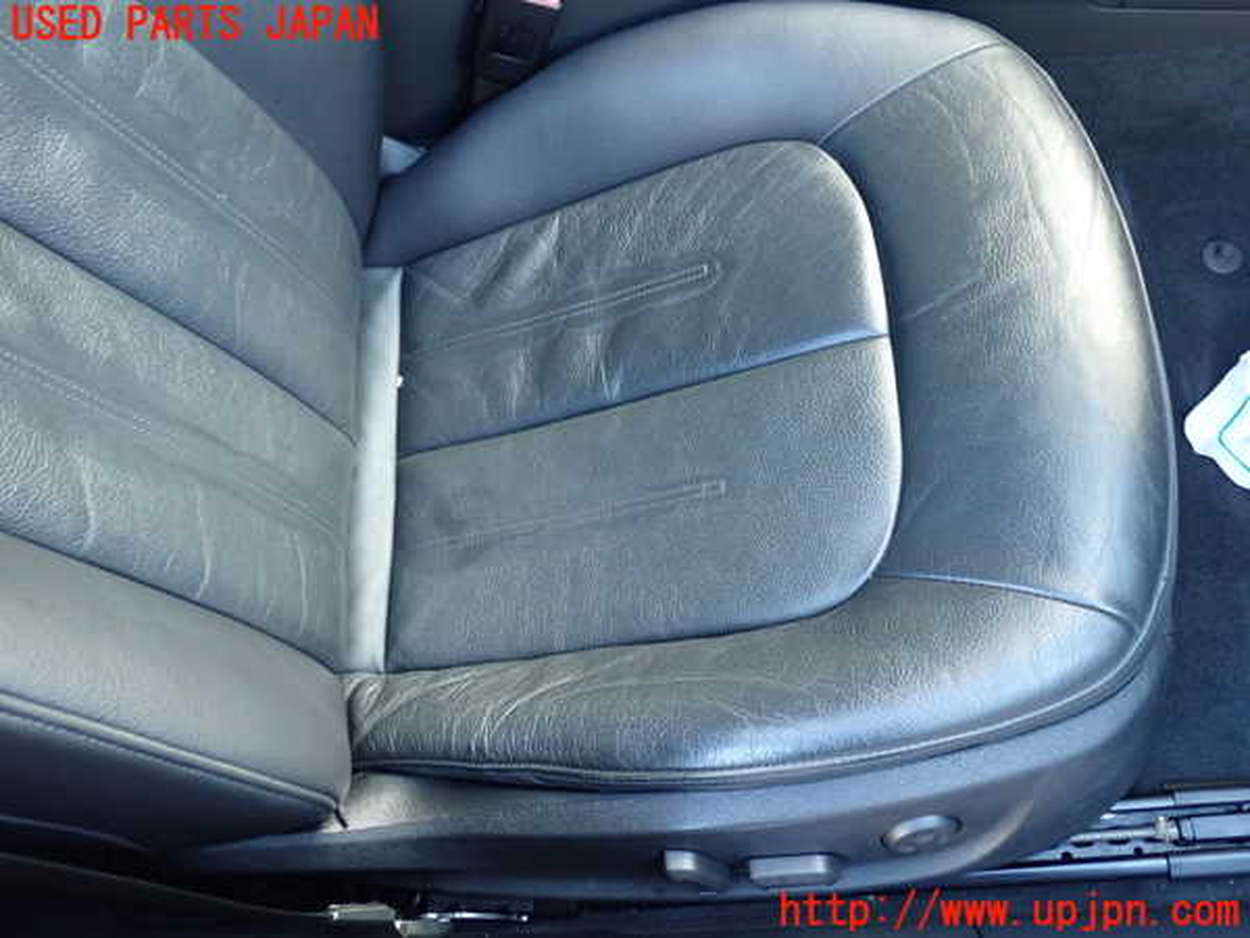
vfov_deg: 46.8
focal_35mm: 30
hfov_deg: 60.0
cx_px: 625
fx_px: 1083
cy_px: 469
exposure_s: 1/30
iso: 320
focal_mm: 5.4
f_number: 2.3
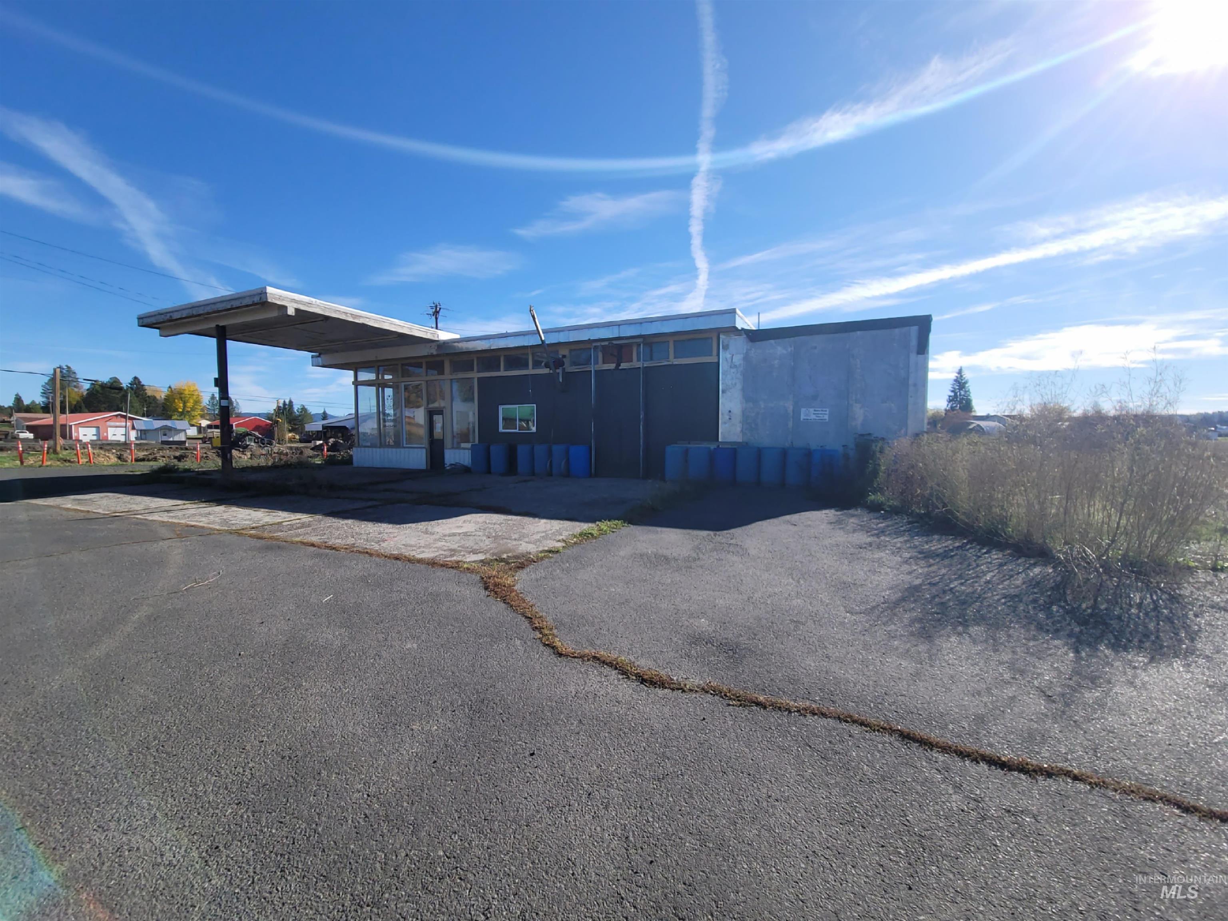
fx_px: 461
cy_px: 460
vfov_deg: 89.9
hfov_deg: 106.2
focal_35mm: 13
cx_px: 614
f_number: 2.2
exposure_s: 1/2000
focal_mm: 2.2
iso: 64
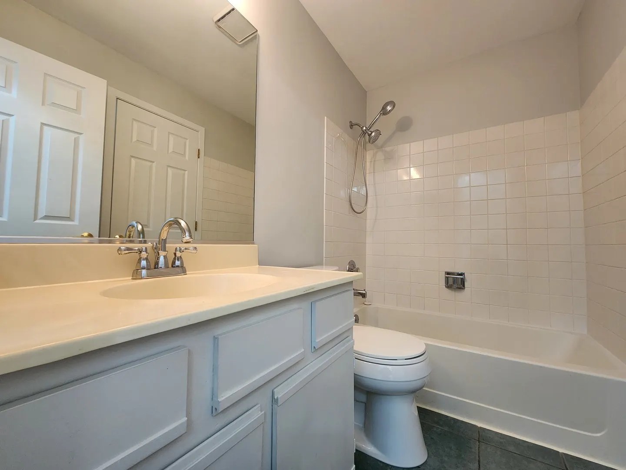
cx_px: 313
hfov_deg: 106.2
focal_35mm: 13
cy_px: 235
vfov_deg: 89.9
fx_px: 235
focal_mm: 2.2
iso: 400
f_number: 2.2
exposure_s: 1/60
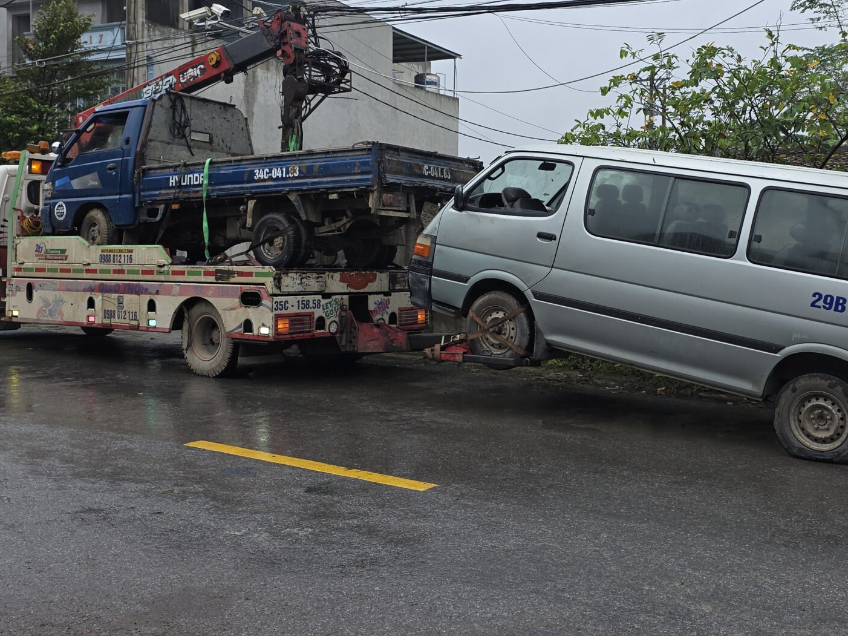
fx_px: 1029
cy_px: 236
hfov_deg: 44.7
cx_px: 488
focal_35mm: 42
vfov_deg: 34.2
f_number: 1.7
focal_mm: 6.3
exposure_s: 1/172
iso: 12
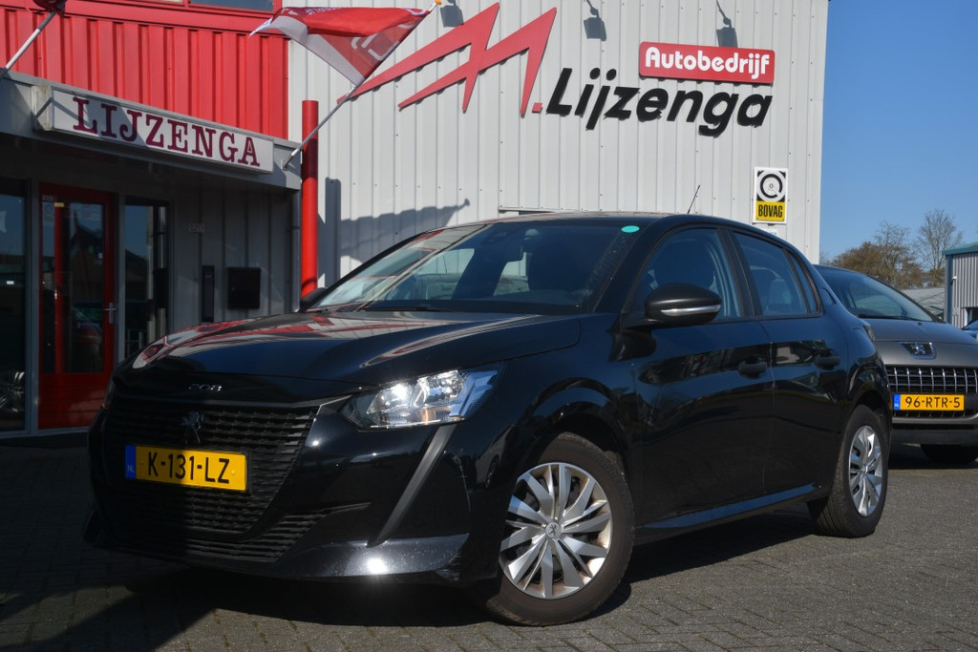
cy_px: 326
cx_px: 489
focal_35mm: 48
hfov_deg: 41.1
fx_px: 1304
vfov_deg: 28.1
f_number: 11
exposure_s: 1/500
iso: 200
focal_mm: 32
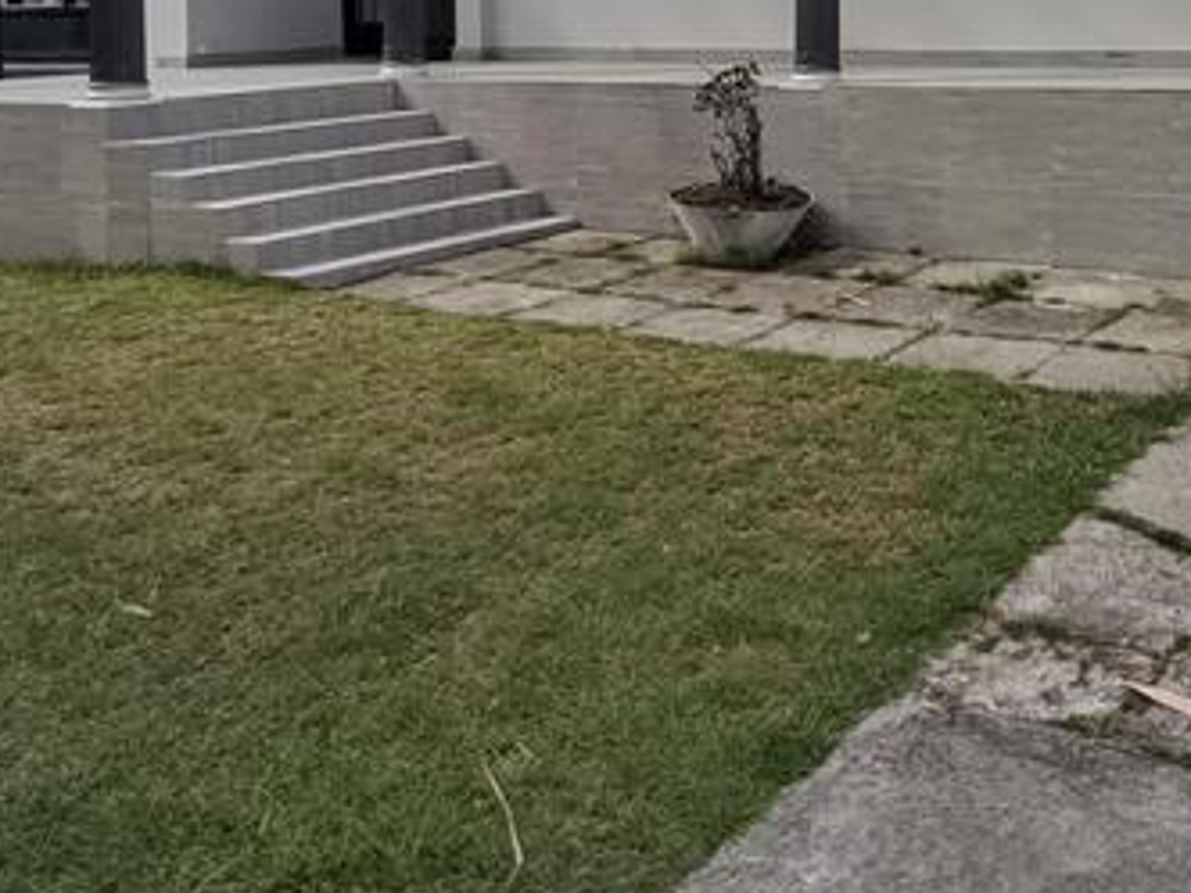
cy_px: 7
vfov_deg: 32.4
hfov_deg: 42.1
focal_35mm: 41
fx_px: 1411
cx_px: 1065
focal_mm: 1.78
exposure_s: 1/1471
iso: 50
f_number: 2.4
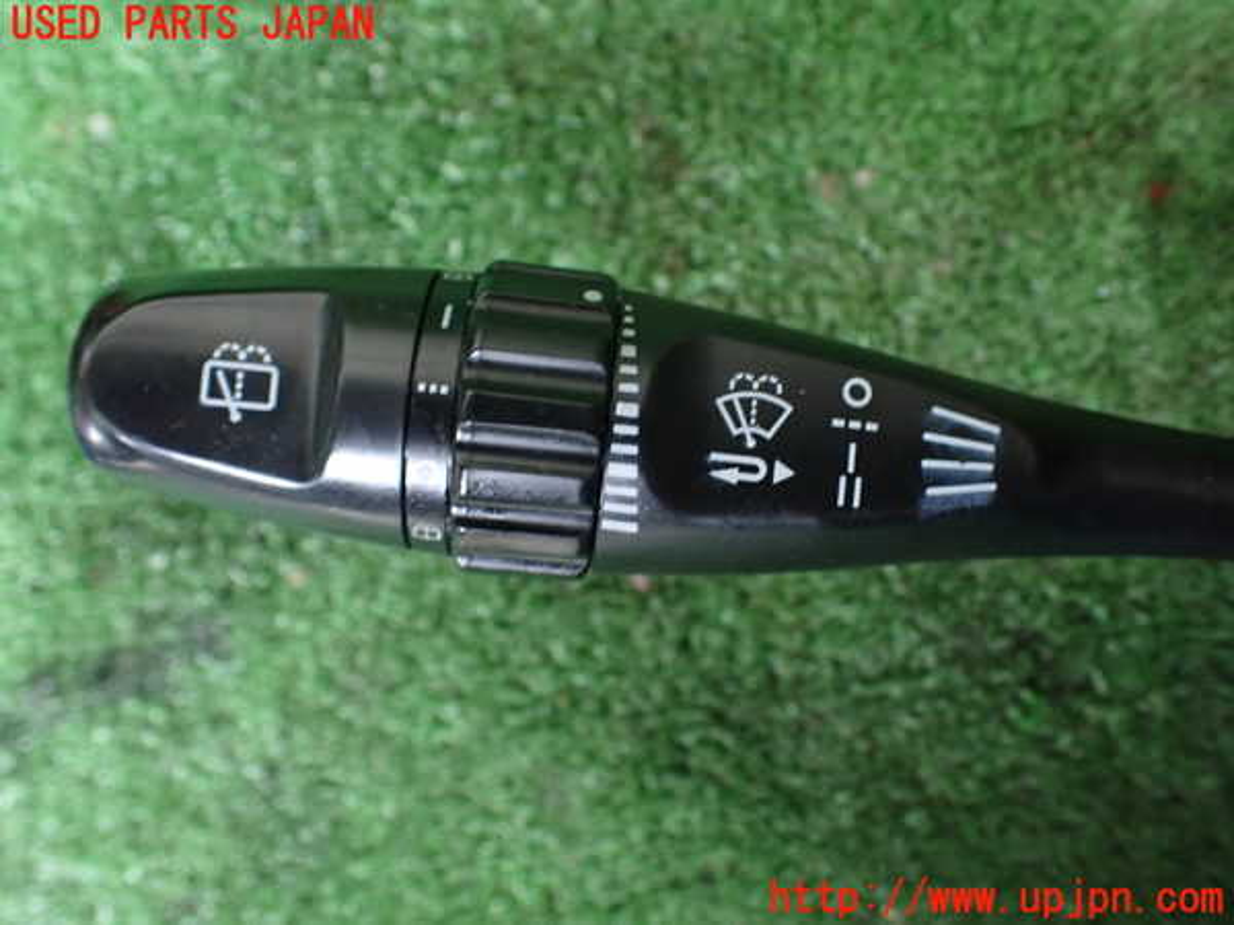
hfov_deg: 60.0
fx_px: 1069
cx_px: 617
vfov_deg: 46.8
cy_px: 462
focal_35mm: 30
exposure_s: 1/30
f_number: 2.3
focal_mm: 5.4
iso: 800
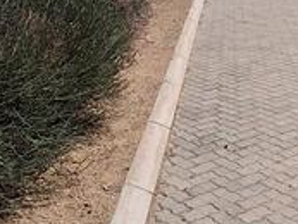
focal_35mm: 74
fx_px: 637
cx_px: 212
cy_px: -98
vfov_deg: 18.1
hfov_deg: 26.1
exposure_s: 1/2469
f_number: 2.2
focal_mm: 1.64
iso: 40
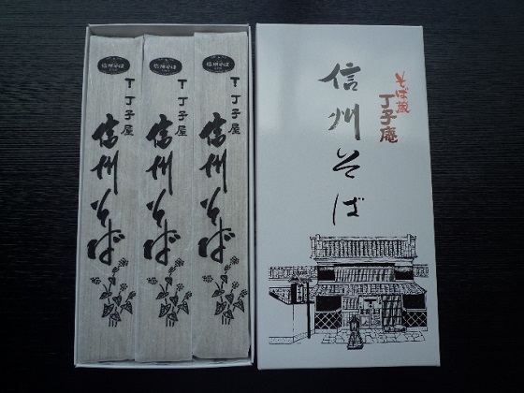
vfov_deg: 54.9
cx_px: 262
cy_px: 196
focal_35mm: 25
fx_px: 378
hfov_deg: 69.4
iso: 80
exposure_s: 1/400
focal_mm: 4.4
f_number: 2.8
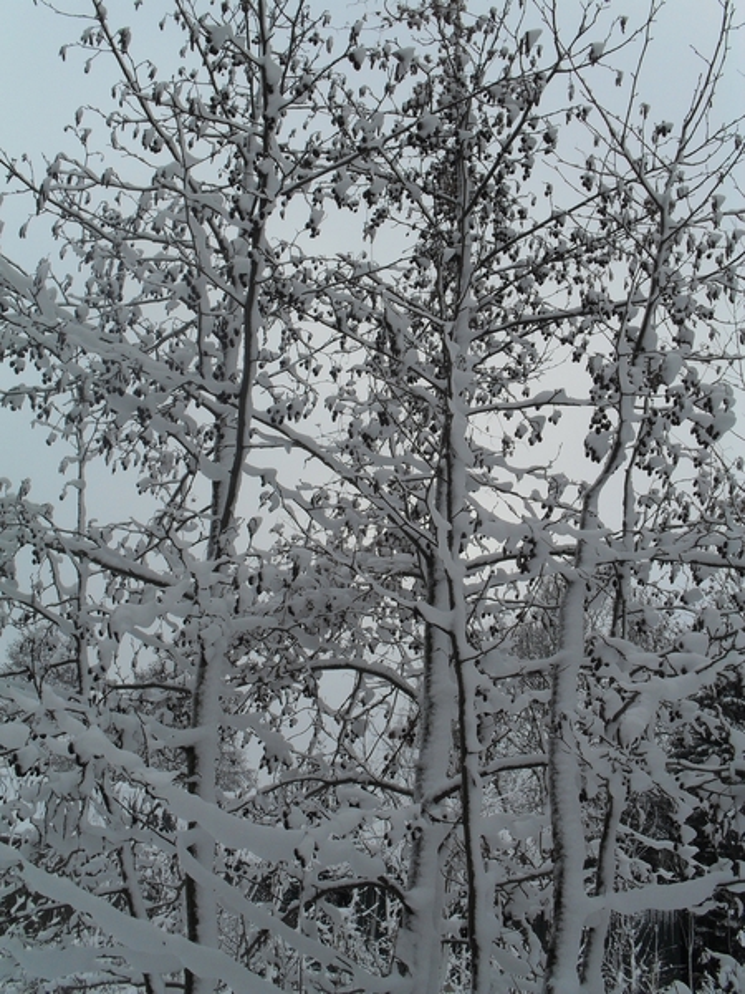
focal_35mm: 35
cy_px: 497
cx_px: 372
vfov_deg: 52.6
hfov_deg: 40.7
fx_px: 1004
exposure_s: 1/125
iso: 100
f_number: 8.4
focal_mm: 6.3
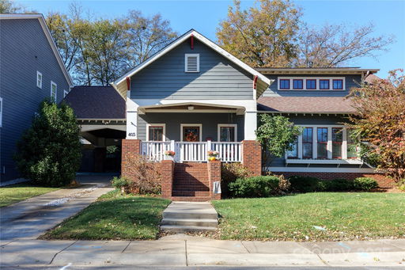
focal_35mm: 28
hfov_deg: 65.5
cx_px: 202
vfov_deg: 46.4
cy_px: 135
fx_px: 315
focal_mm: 28
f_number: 8
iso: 100
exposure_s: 1/100
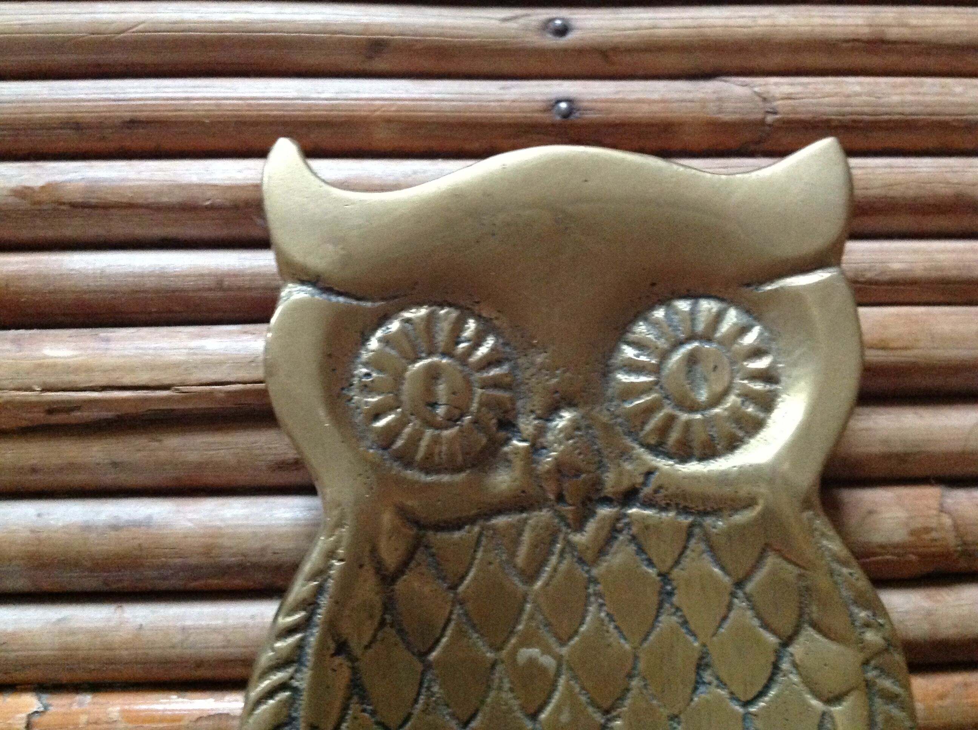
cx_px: 489
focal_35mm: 35
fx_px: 987
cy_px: 365
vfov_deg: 40.6
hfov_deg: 52.7
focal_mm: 4.28
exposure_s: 1/15
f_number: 2.4
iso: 640
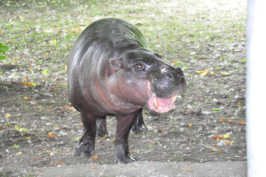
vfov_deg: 11.4
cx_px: 133
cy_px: 88
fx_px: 886
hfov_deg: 17.1
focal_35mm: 120
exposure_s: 1/200
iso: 3200
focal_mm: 80
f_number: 6.3
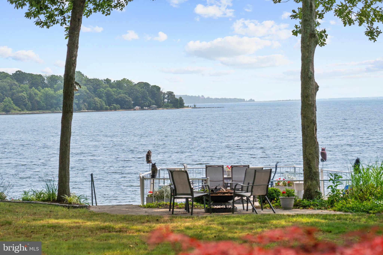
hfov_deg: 19.5
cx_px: 192
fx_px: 1117
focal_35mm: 105
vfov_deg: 13.0
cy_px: 128
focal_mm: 70
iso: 100
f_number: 4
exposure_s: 1/640
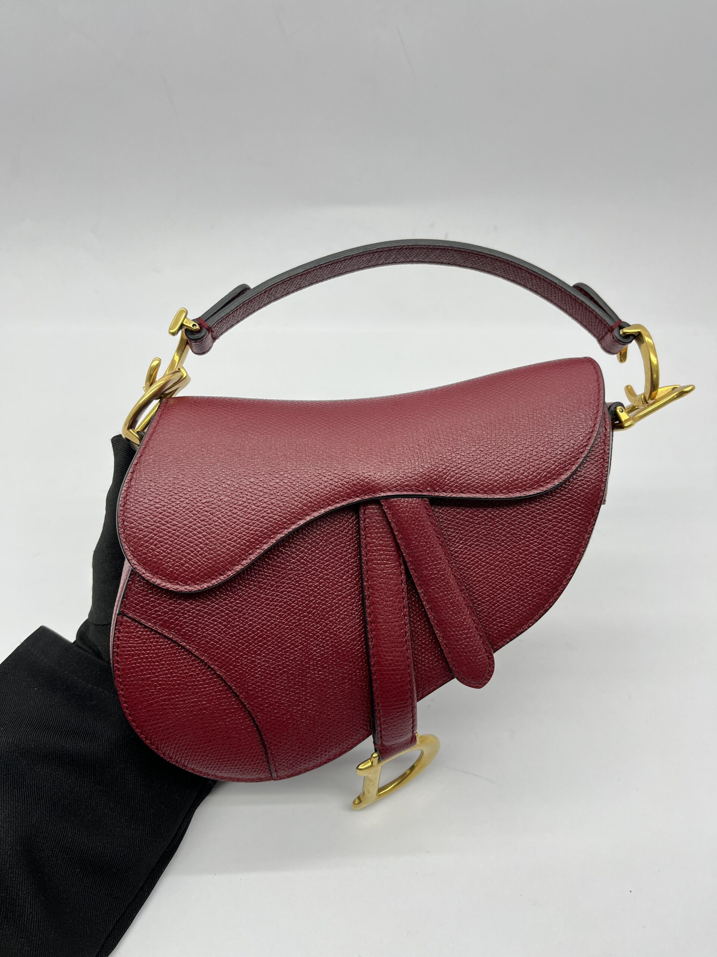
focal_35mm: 26
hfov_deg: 53.1
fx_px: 718
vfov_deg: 67.3
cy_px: 478
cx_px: 358
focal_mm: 5.1
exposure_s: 1/100
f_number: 1.6
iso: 32
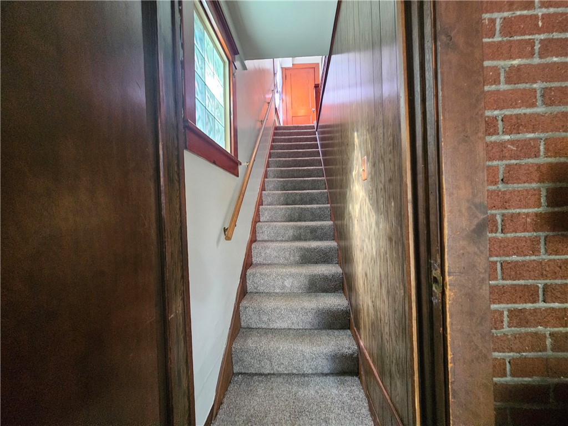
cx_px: 284
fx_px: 213
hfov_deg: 106.2
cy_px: 213
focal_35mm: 13
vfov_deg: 89.9
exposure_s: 1/30
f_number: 2.2
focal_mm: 2.2
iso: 640
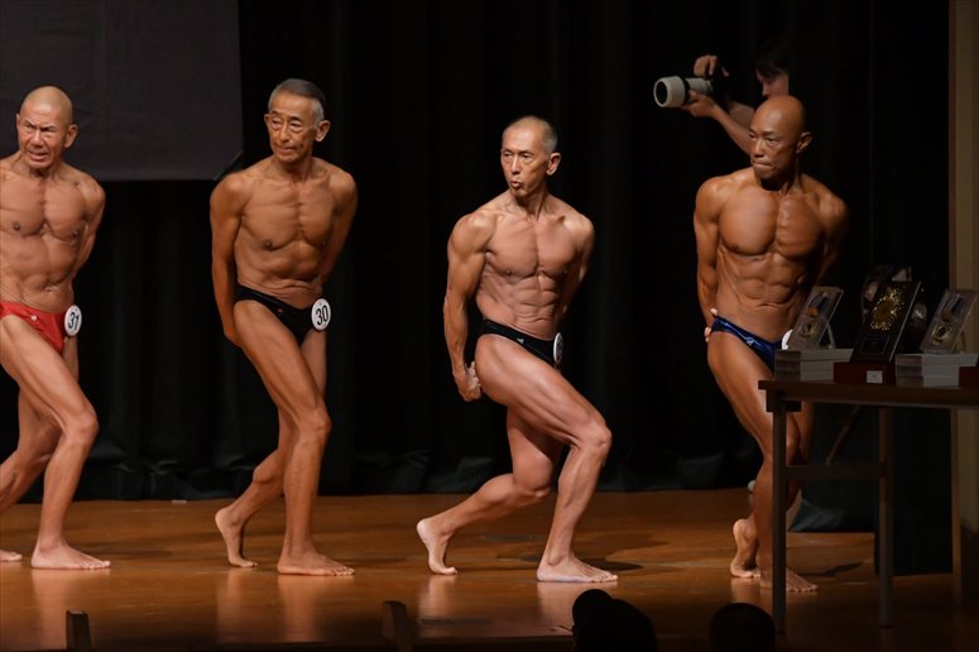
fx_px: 7747
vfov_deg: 4.8
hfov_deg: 7.2
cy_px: 326
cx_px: 490
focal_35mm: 285
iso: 5000
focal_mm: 190
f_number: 5.6
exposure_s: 1/400
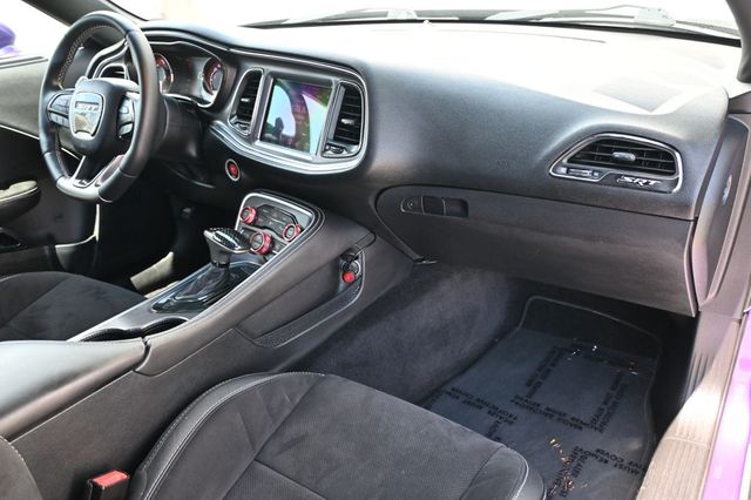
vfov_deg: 43.6
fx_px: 625
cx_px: 376
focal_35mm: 30
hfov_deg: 62.0
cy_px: 250
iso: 640
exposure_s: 1/125
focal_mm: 20
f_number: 3.8
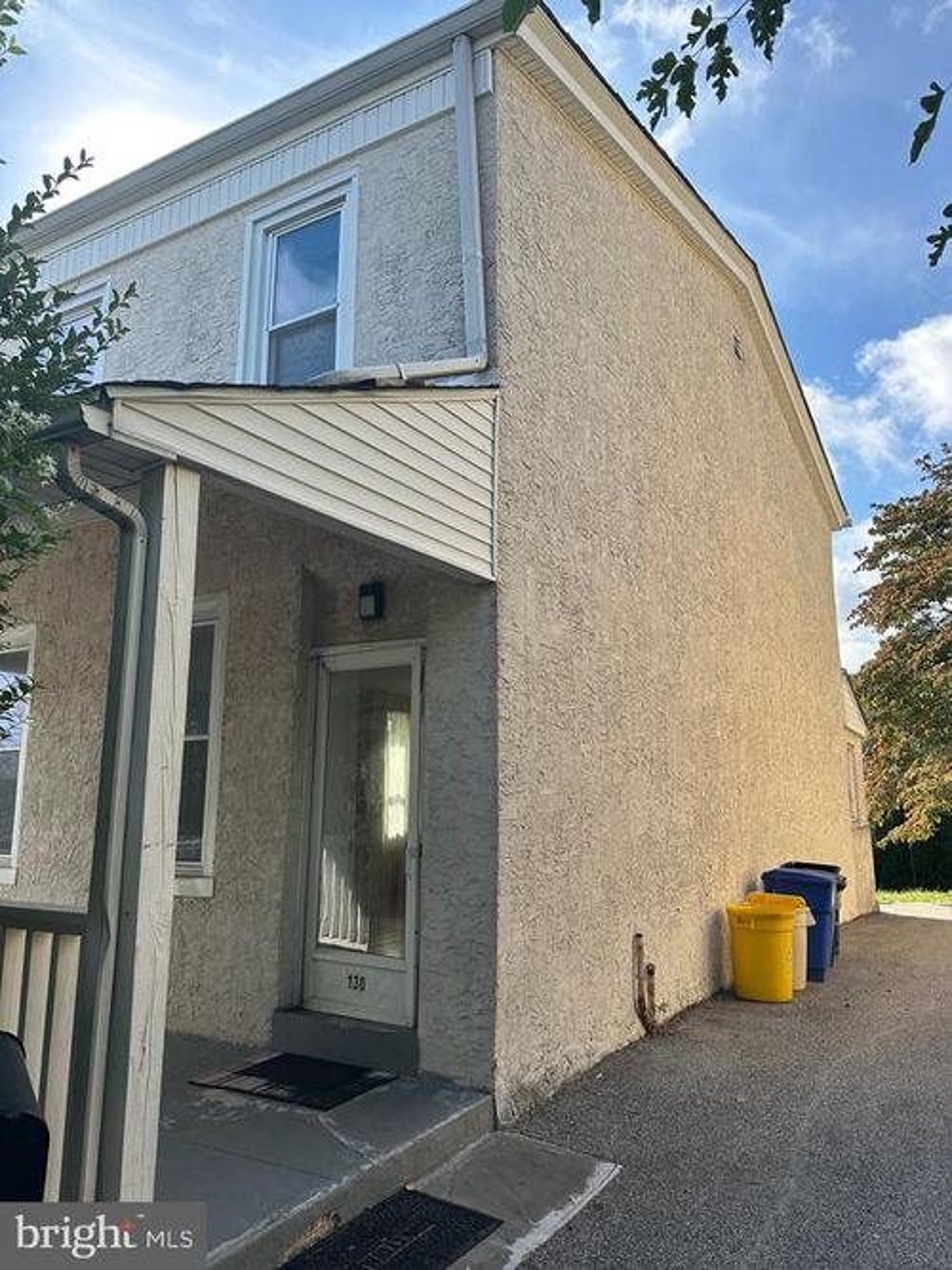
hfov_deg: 56.8
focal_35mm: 24
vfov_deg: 71.6
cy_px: 635
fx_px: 880
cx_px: 476
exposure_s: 1/1916
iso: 80
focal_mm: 6.86
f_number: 1.78
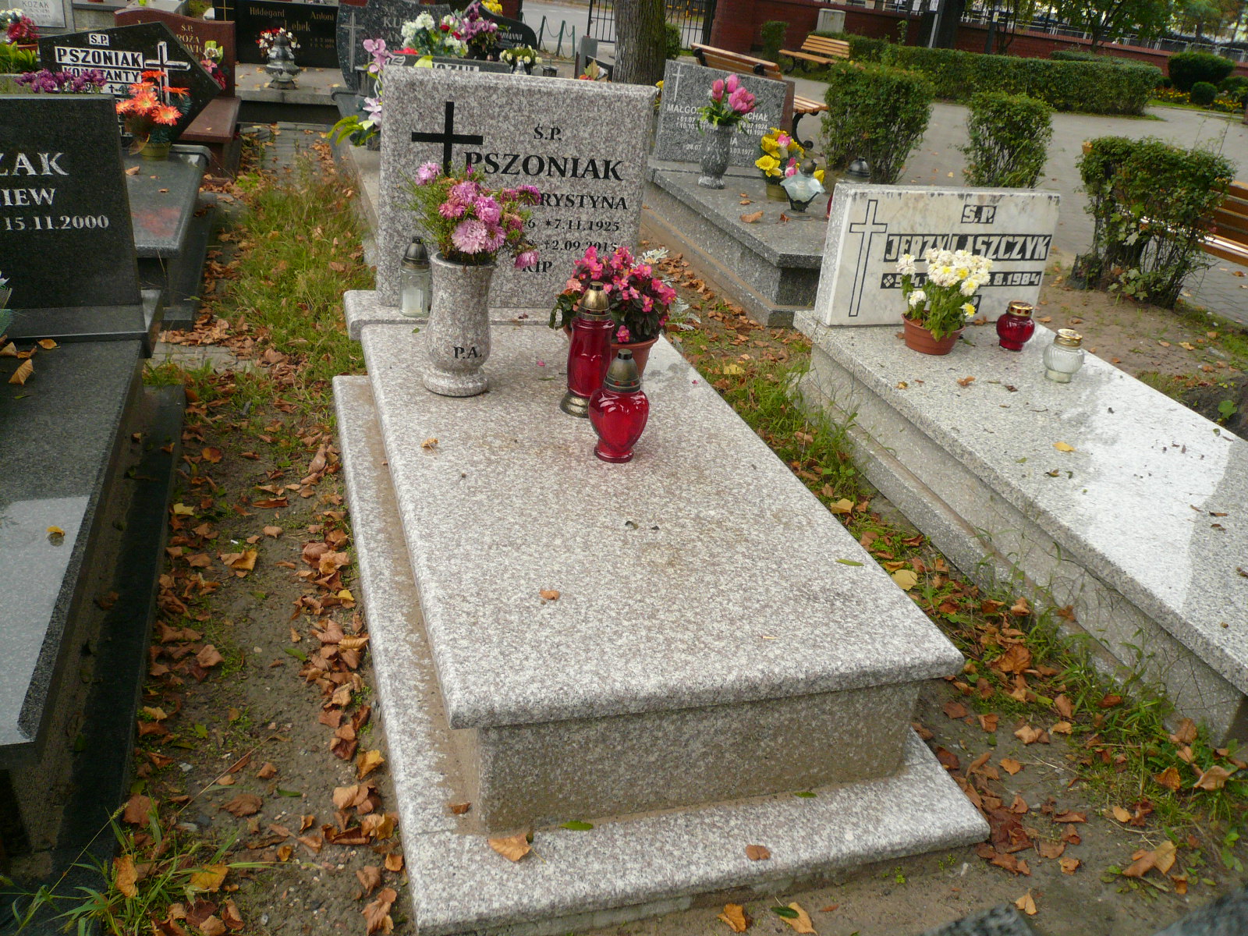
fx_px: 1009
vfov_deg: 49.7
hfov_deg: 63.4
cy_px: 468
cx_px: 624
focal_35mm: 28
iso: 100
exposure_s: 1/160
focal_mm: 4.6
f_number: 2.8
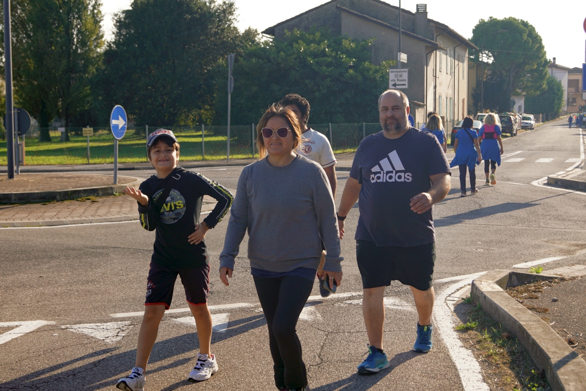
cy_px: 196
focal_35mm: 52
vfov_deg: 25.7
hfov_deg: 37.9
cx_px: 293
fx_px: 854
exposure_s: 1/250
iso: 100
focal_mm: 35
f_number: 5.6
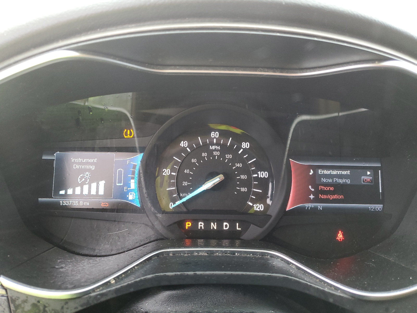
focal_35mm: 26
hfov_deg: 67.3
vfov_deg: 53.1
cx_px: 208
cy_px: 156
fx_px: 313
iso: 120
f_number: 1.5
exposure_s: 1/60.2
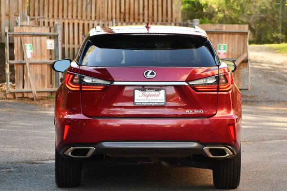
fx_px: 1171
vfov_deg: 9.3
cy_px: 96
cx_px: 144
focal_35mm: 147
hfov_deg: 14.0
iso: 400
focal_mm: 98
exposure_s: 1/250
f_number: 5
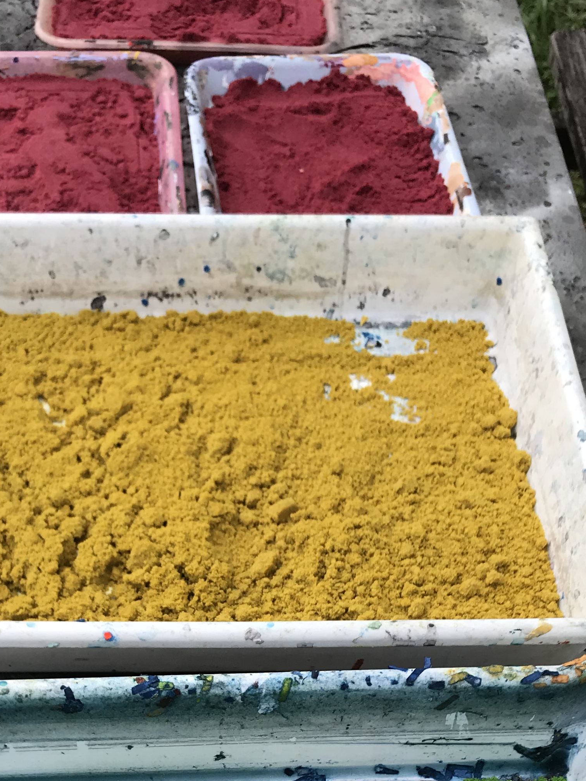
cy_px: 716
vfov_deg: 32.5
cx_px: 186
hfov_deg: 25.9
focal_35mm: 56
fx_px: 1264
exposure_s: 1/958
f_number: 1.8
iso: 20
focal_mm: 3.99
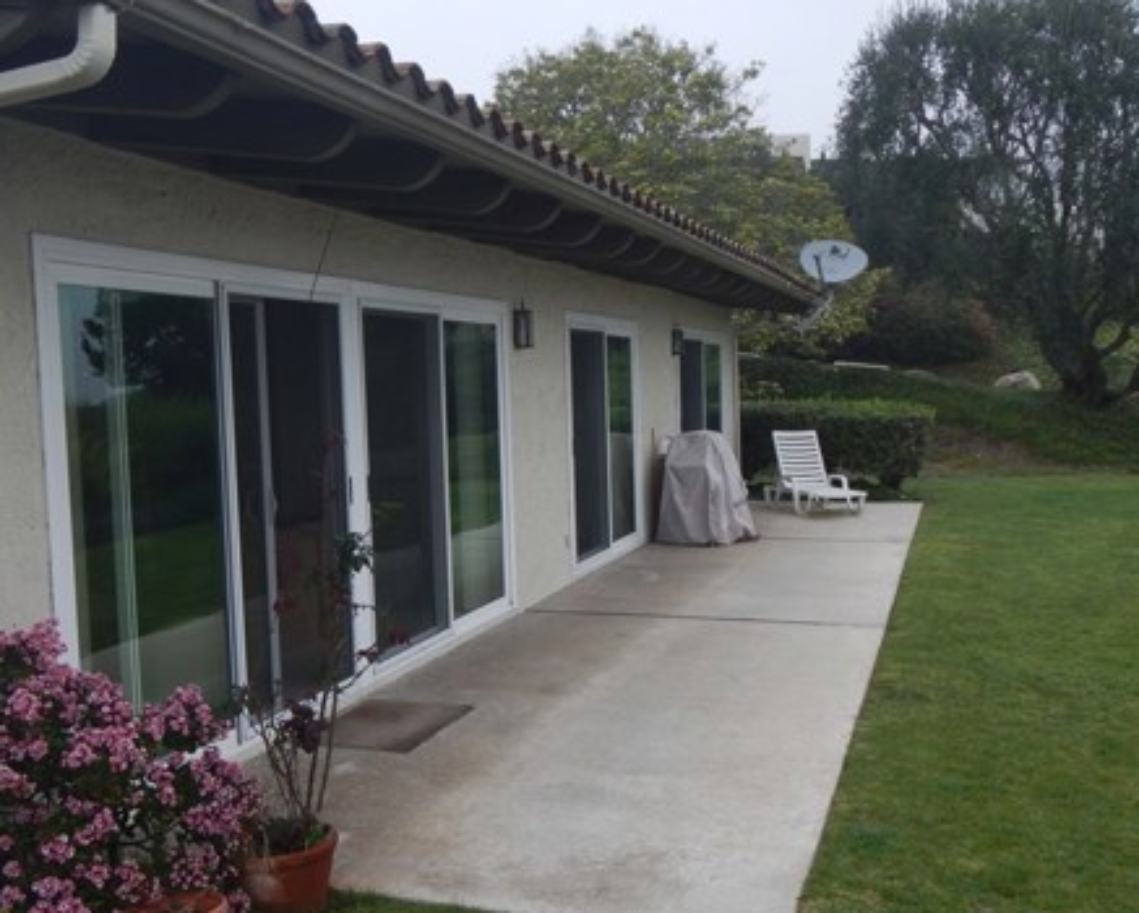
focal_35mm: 40
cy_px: 490
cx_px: 500
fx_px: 1349
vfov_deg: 37.3
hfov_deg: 45.7
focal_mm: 5
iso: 125
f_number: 3.9
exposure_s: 1/800
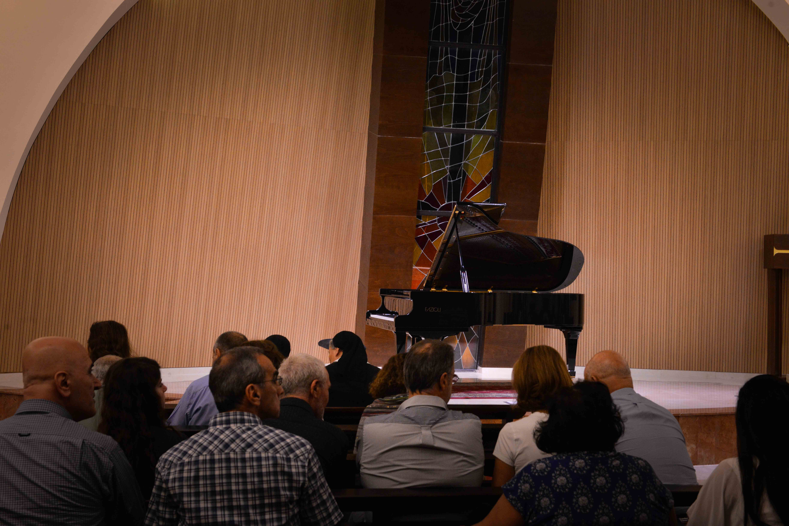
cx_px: 394
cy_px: 263
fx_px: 1206
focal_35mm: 55
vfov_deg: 24.6
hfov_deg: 36.2
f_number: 4.5
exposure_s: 1/60
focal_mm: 55
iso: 1600
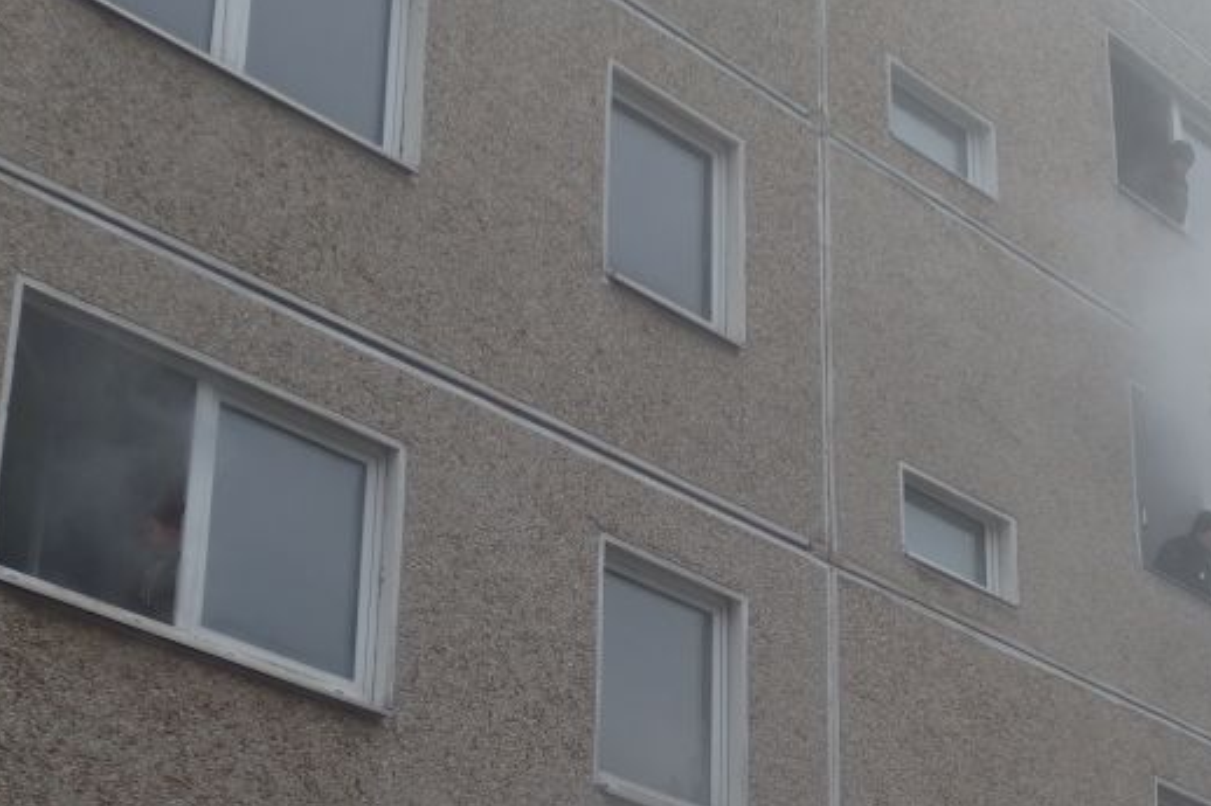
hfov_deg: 25.3
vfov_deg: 16.9
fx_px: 2690
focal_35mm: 80
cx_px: 685
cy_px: 617
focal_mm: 8.3
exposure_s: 1/250
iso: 100
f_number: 2.5
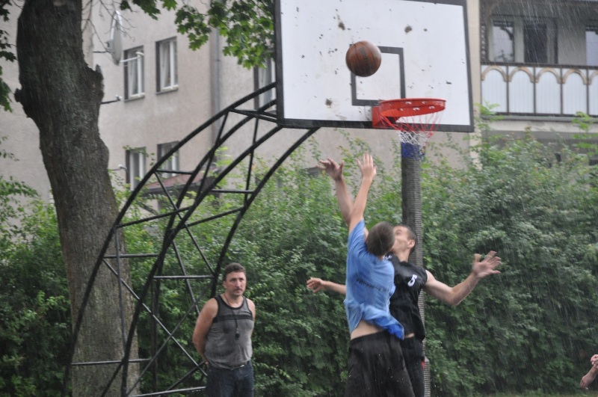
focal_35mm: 128
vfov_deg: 10.7
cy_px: 198
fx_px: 2115
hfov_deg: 16.1
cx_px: 299
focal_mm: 85
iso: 1600
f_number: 5.6
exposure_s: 1/125
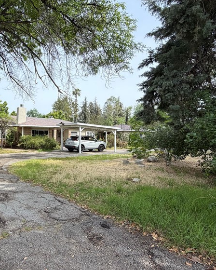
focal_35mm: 25
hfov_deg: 53.8
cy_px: 140
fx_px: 200
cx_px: 51
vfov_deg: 68.1
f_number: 2.2
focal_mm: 2.22
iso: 40
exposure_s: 1/522
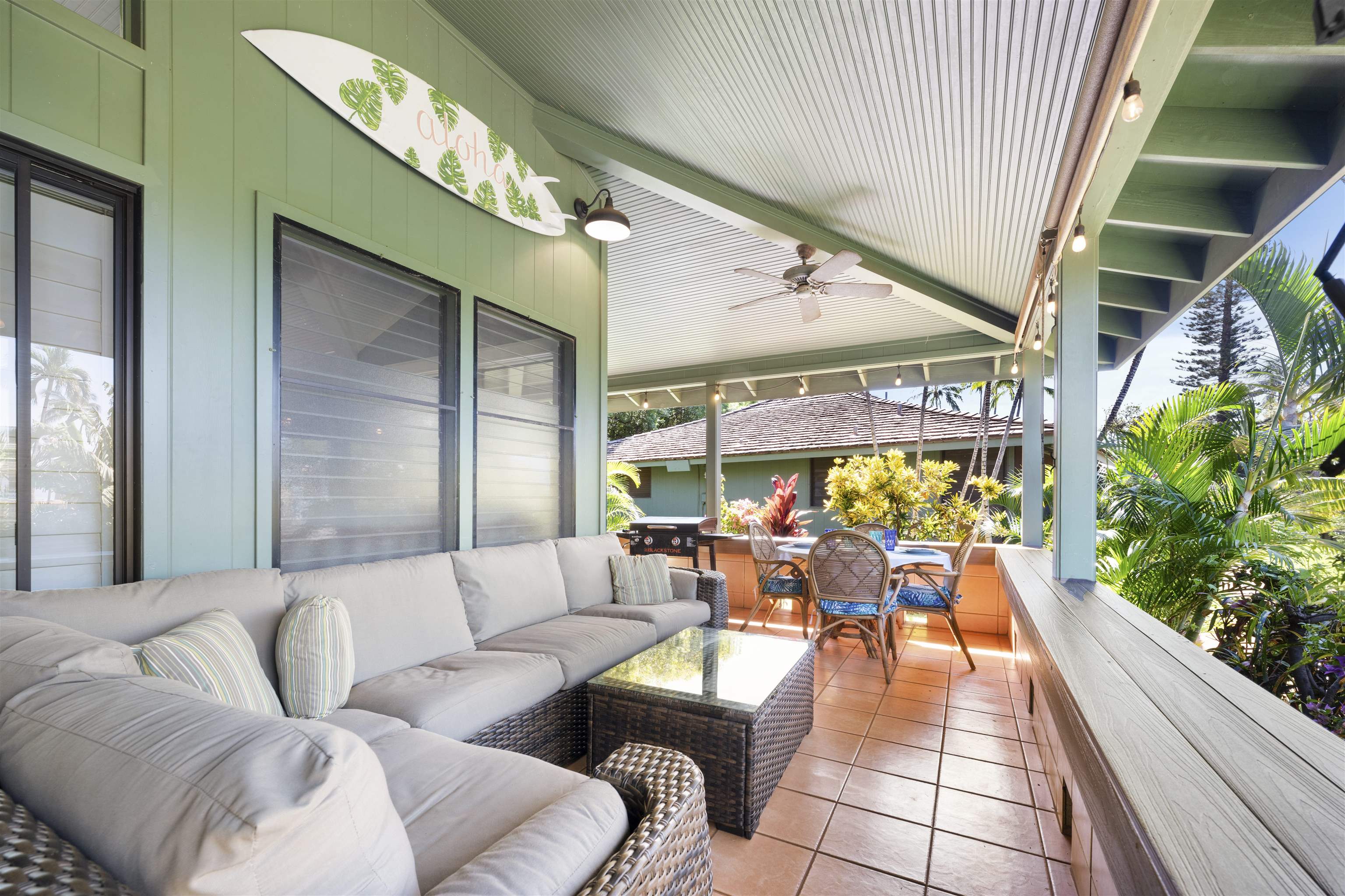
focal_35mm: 14
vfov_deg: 81.2
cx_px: 672
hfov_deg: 104.3
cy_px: 448
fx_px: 523
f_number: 9
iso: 320
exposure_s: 1/2
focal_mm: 14
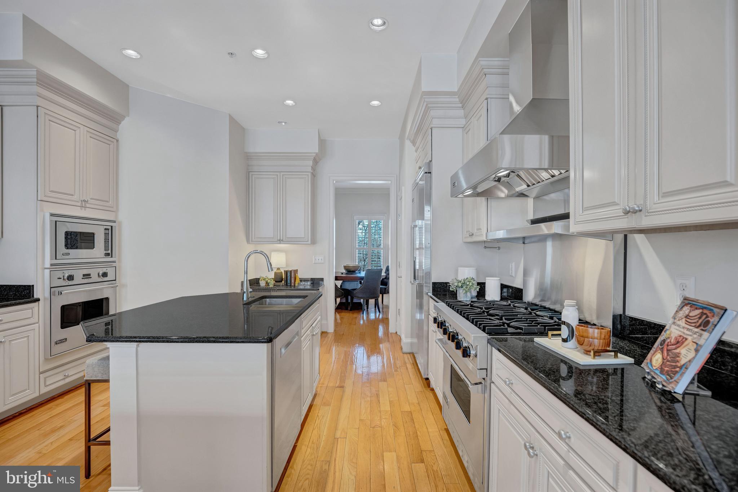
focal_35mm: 16
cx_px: 369
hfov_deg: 96.7
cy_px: 246
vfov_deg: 73.8
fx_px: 328
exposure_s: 1/125
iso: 1250
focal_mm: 16
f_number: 5
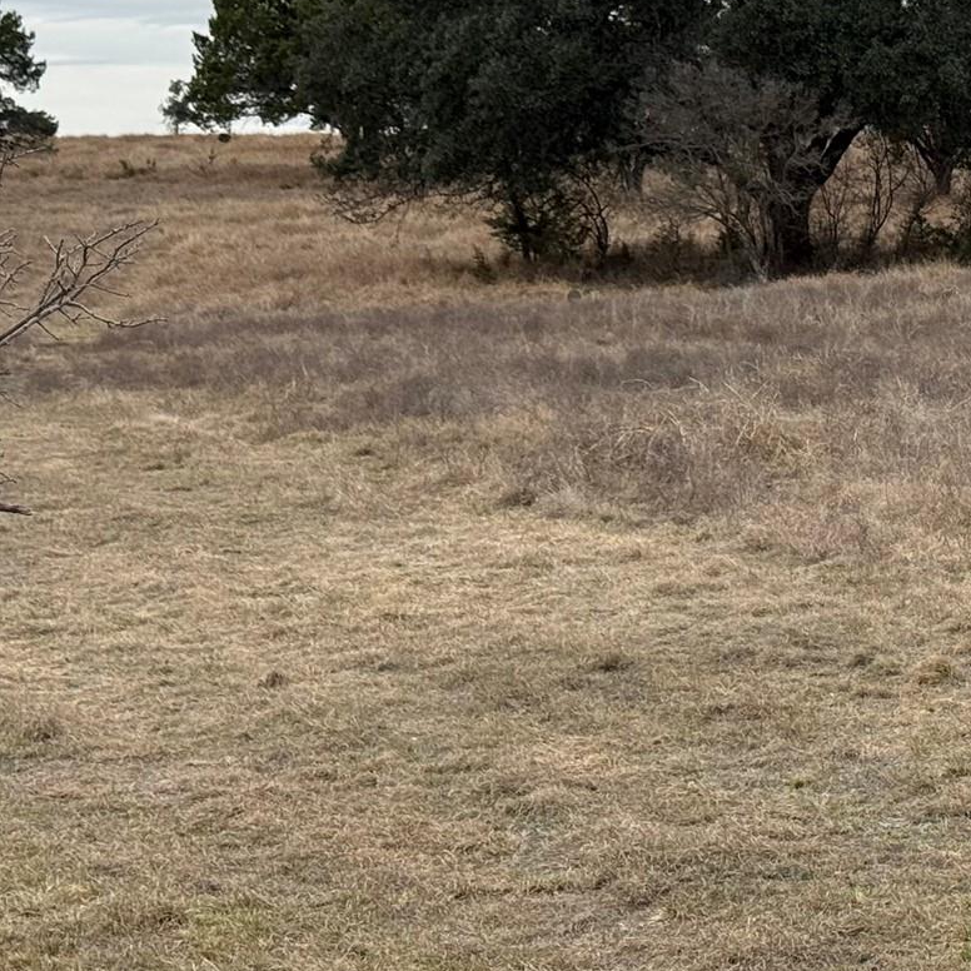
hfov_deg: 15.3
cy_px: 284
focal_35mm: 112
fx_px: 3554
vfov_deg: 15.5
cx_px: 940
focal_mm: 6.76
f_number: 1.78
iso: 64
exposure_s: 1/1642
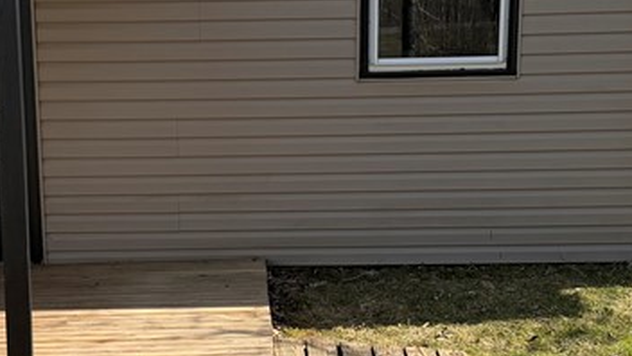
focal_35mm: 76
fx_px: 1274
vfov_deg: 15.8
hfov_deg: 27.8
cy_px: 273
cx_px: 251
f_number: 1.78
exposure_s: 1/3021
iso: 100
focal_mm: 6.76
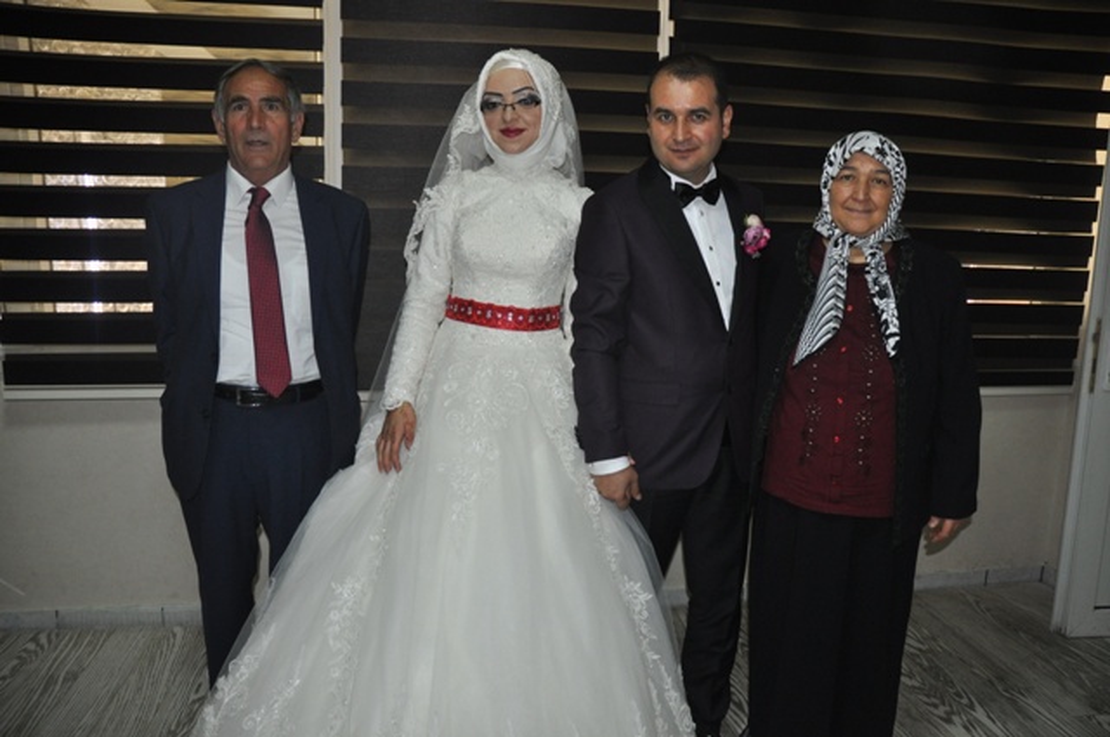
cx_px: 555
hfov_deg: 67.4
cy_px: 368
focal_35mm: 27
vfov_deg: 47.8
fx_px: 831
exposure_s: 1/60
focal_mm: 18
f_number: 3.5
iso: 800
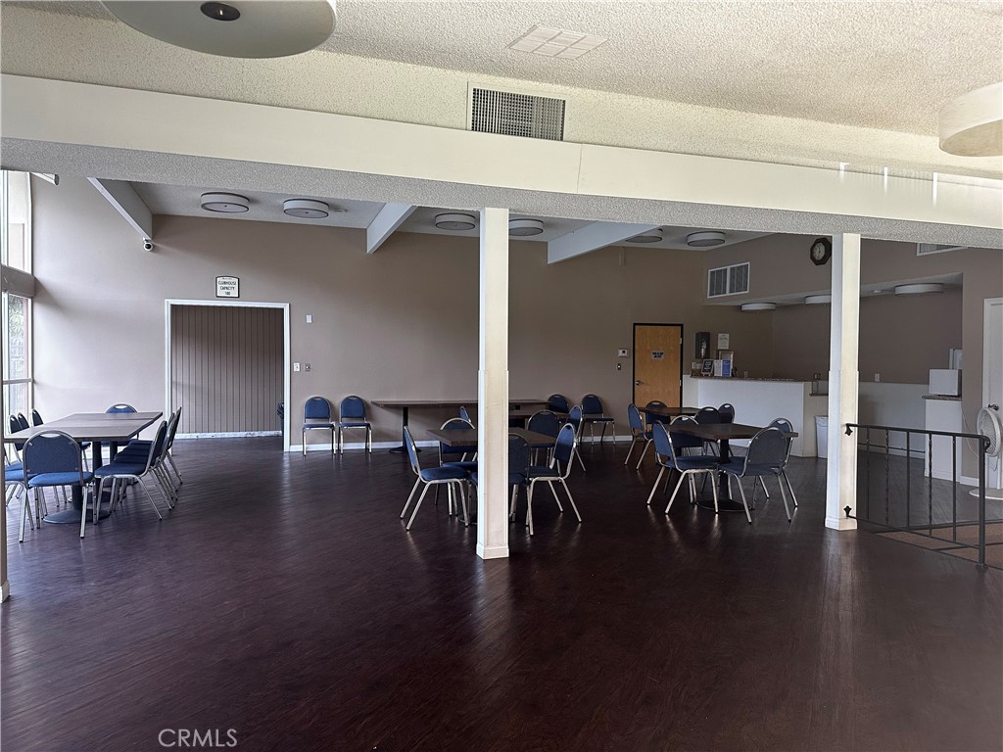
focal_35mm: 24
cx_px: 502
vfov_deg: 56.8
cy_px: 376
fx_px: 695
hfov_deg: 71.6
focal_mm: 6.86
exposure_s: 1/114
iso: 250
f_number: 1.78
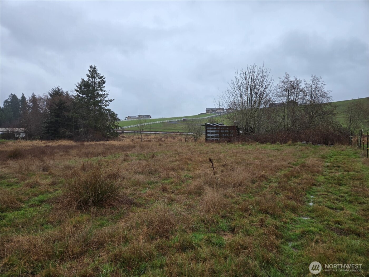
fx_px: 245
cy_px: 138
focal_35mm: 23
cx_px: 184
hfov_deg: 73.9
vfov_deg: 58.9
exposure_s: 1/353
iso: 25
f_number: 1.8
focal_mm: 5.4
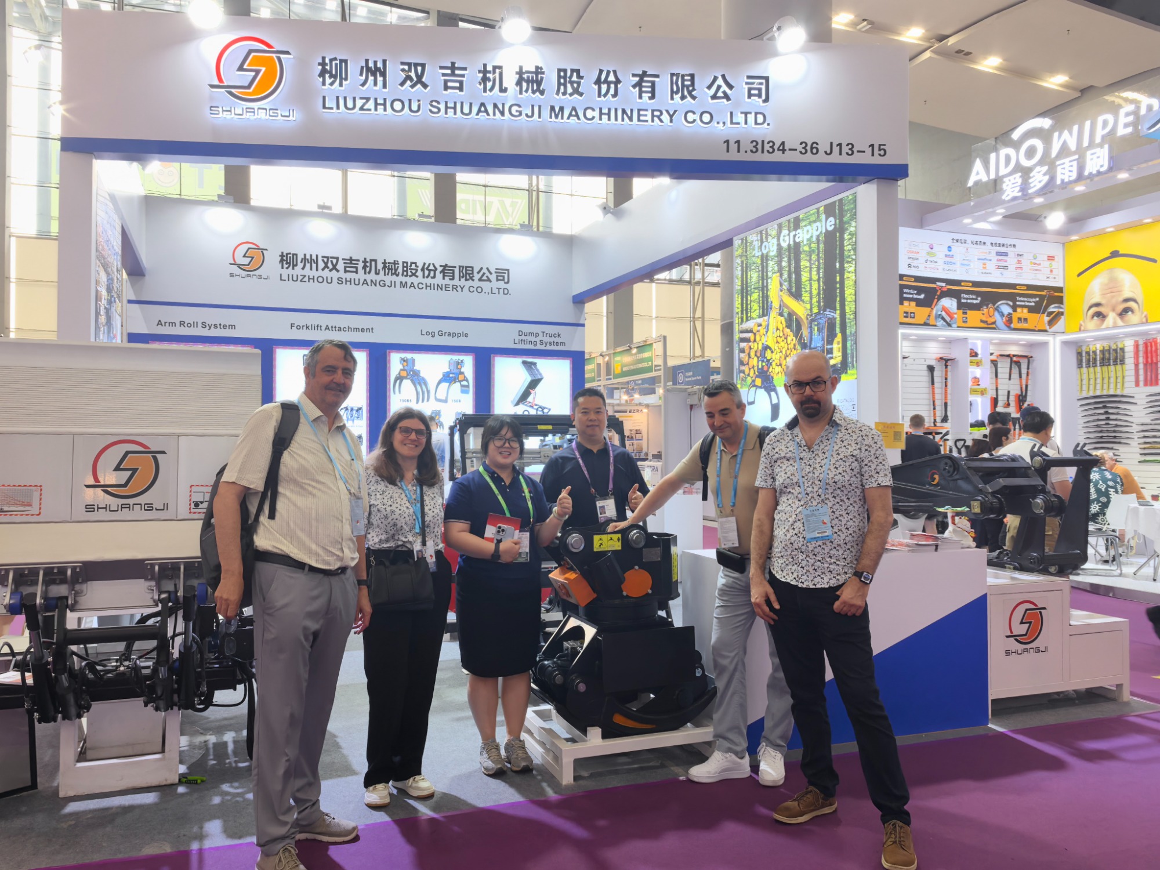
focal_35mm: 27
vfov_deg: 51.4
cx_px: 580
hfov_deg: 65.3
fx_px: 905
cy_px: 435
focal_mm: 5.75
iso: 160
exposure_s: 1/100
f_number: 4
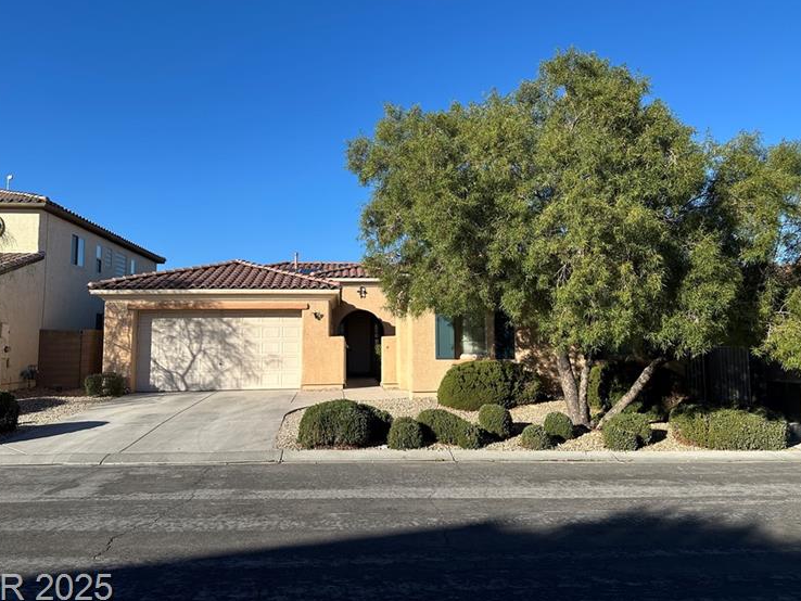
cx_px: 383
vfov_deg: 53.1
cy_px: 287
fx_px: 602
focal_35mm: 26
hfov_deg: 67.3
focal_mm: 6.86
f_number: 1.78
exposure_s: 1/3861
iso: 80
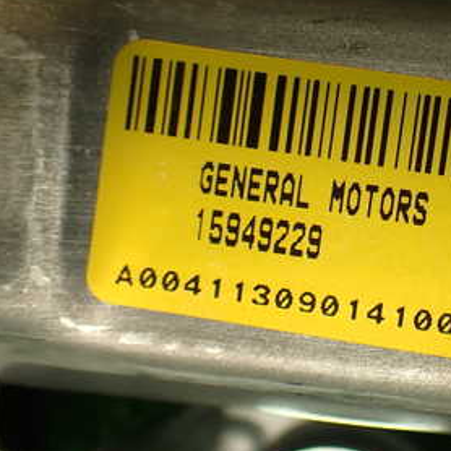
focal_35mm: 61
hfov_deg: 27.2
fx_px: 899
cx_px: 402
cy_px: 190
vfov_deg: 28.1
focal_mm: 5.79
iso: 100
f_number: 2.4
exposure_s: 1/100
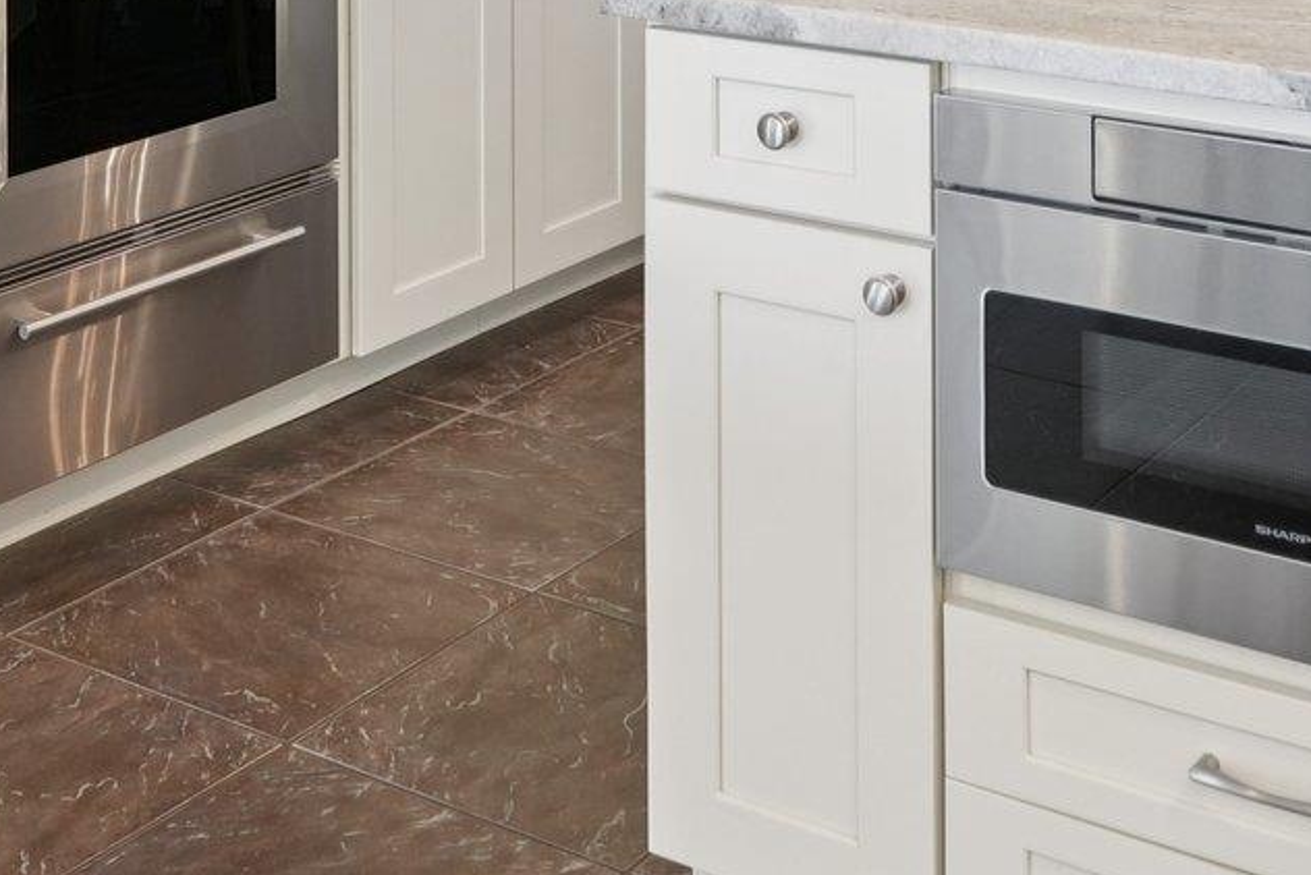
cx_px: 606
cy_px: -457
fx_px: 2477
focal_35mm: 68
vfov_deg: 17.8
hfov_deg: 29.6
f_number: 8
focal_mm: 21
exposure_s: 1/10
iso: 400
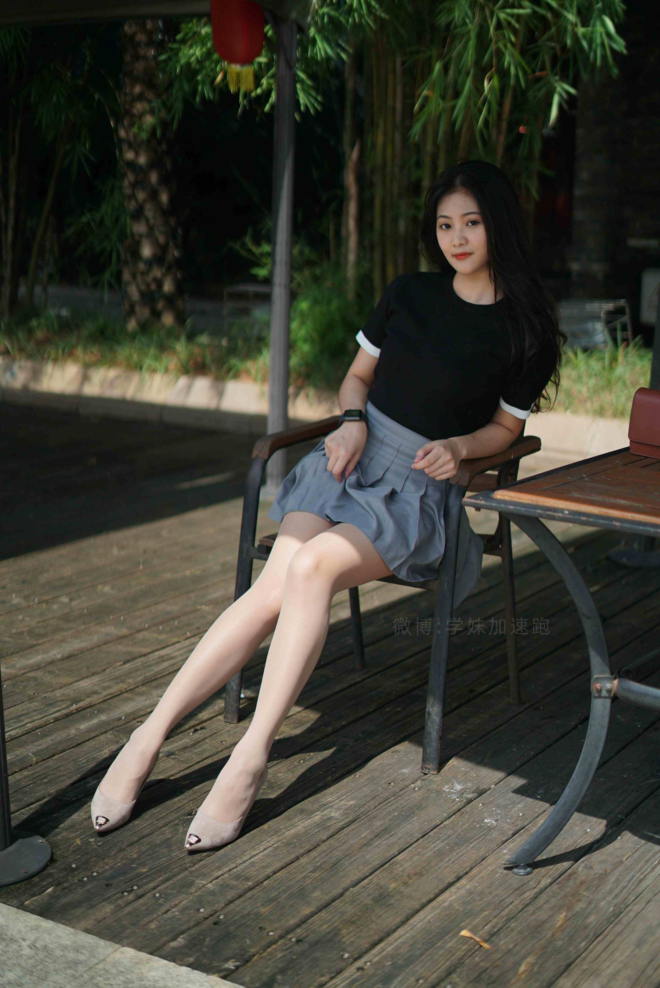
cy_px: 494
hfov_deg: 27.0
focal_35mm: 50
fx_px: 1373
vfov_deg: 39.6
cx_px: 330
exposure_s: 1/8000
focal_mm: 50
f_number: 1.8
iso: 200
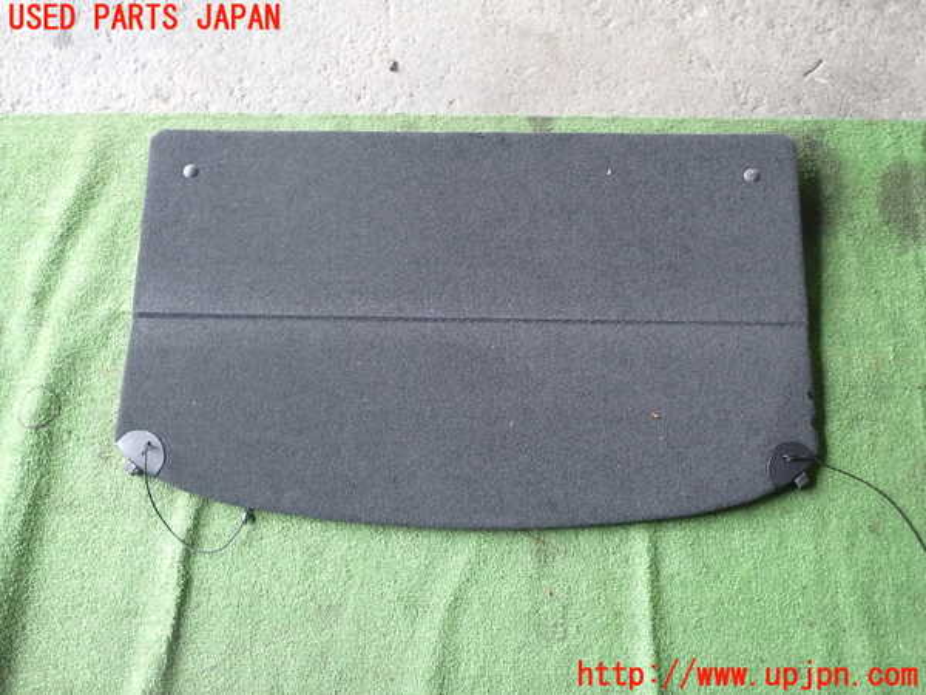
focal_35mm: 25
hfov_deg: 69.4
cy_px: 348
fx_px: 669
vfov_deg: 54.9
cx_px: 463
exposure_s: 1/30
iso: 200
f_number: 2
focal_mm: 4.5
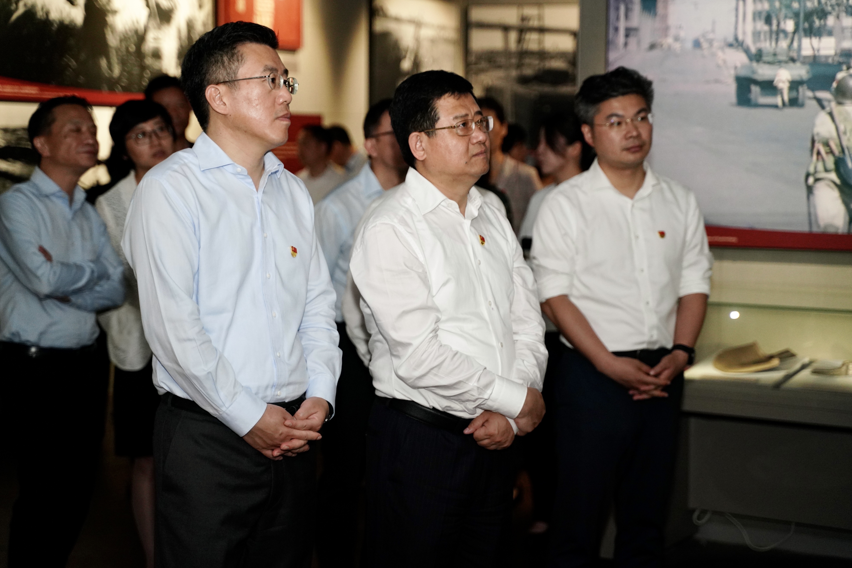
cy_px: 284
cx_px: 427
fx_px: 1680
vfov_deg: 19.2
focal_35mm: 71
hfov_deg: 28.5
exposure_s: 1/250
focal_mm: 70
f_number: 2.8
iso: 4000
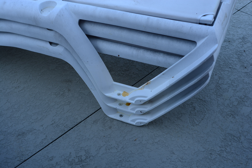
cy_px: 84
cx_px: 126
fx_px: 280
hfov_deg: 48.4
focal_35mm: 40
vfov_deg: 33.4
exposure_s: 1/200
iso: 160
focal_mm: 40
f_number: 6.3
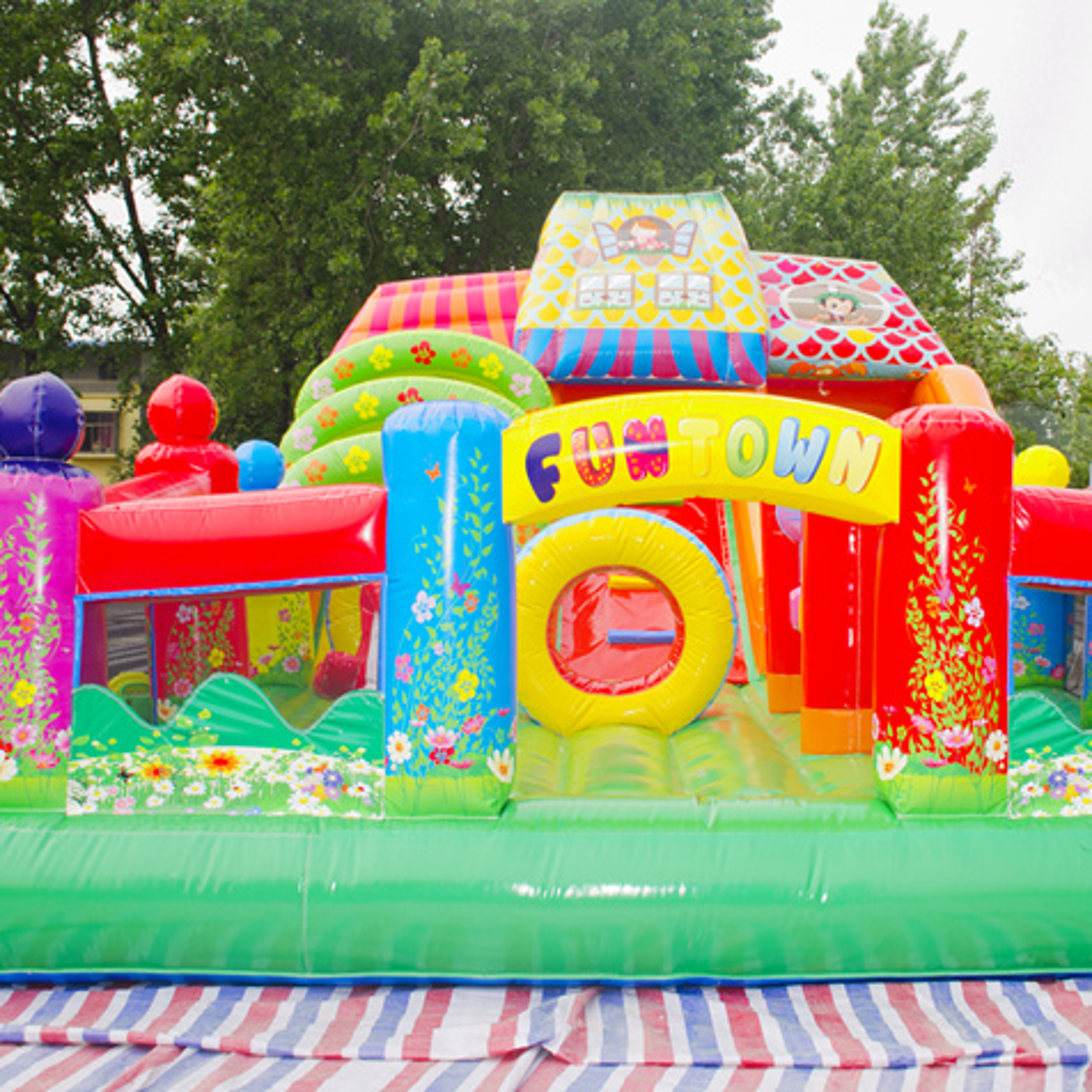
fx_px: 1677
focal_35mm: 47
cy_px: 506
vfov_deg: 36.0
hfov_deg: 35.9
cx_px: 661
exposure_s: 1/250
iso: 100
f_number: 4
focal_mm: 22
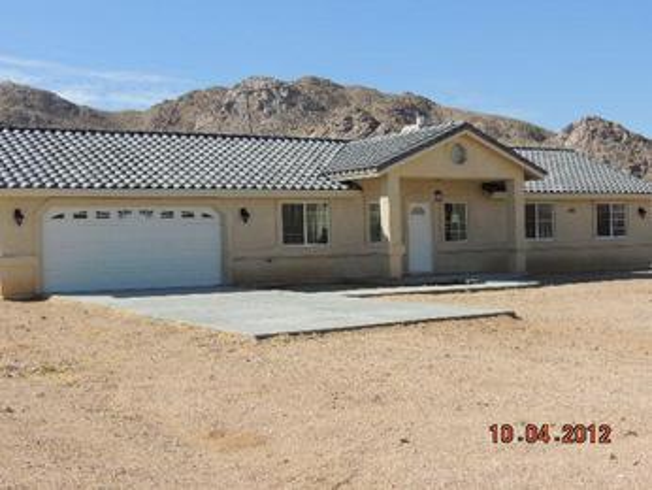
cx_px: 326
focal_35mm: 50
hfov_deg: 38.2
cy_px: 245
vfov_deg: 29.1
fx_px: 942
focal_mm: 8.9
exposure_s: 1/640
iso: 100
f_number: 4.5
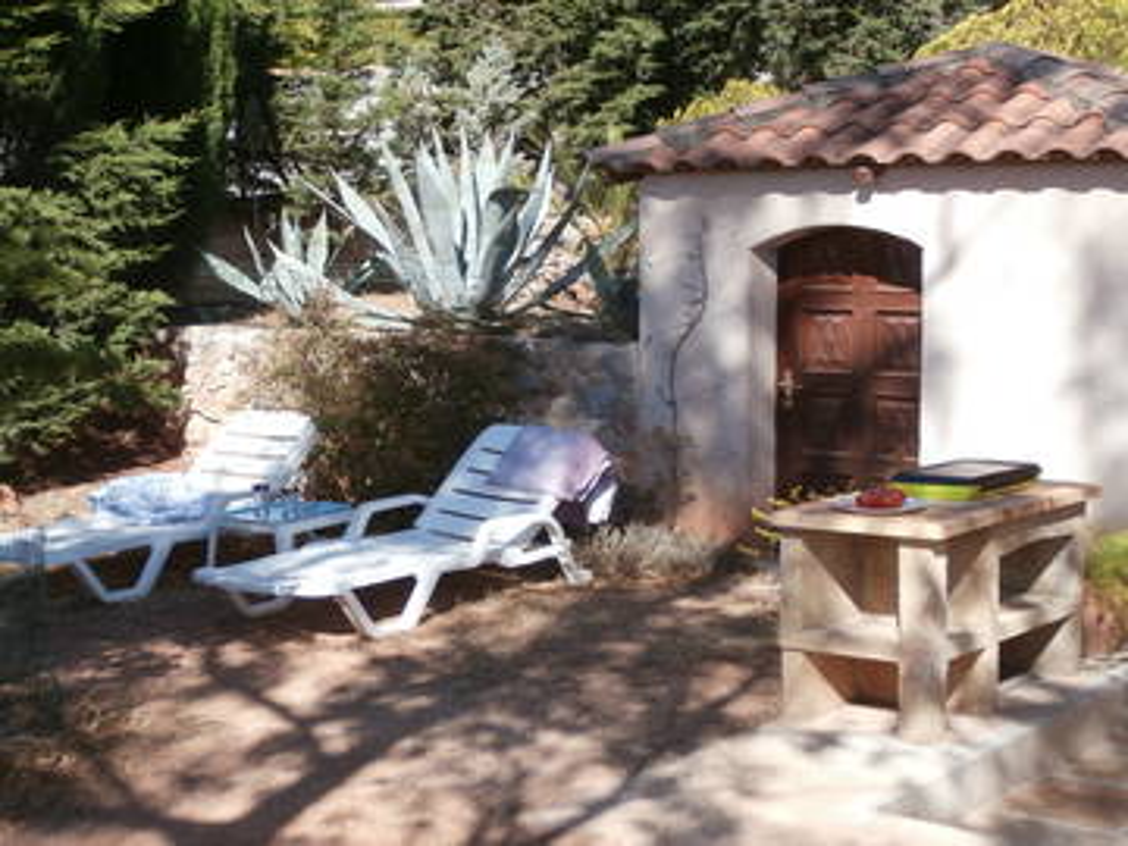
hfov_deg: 40.4
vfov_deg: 30.9
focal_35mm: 47
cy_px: 423
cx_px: 564
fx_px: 1532
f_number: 4.2
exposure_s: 1/400
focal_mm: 8.29
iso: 100
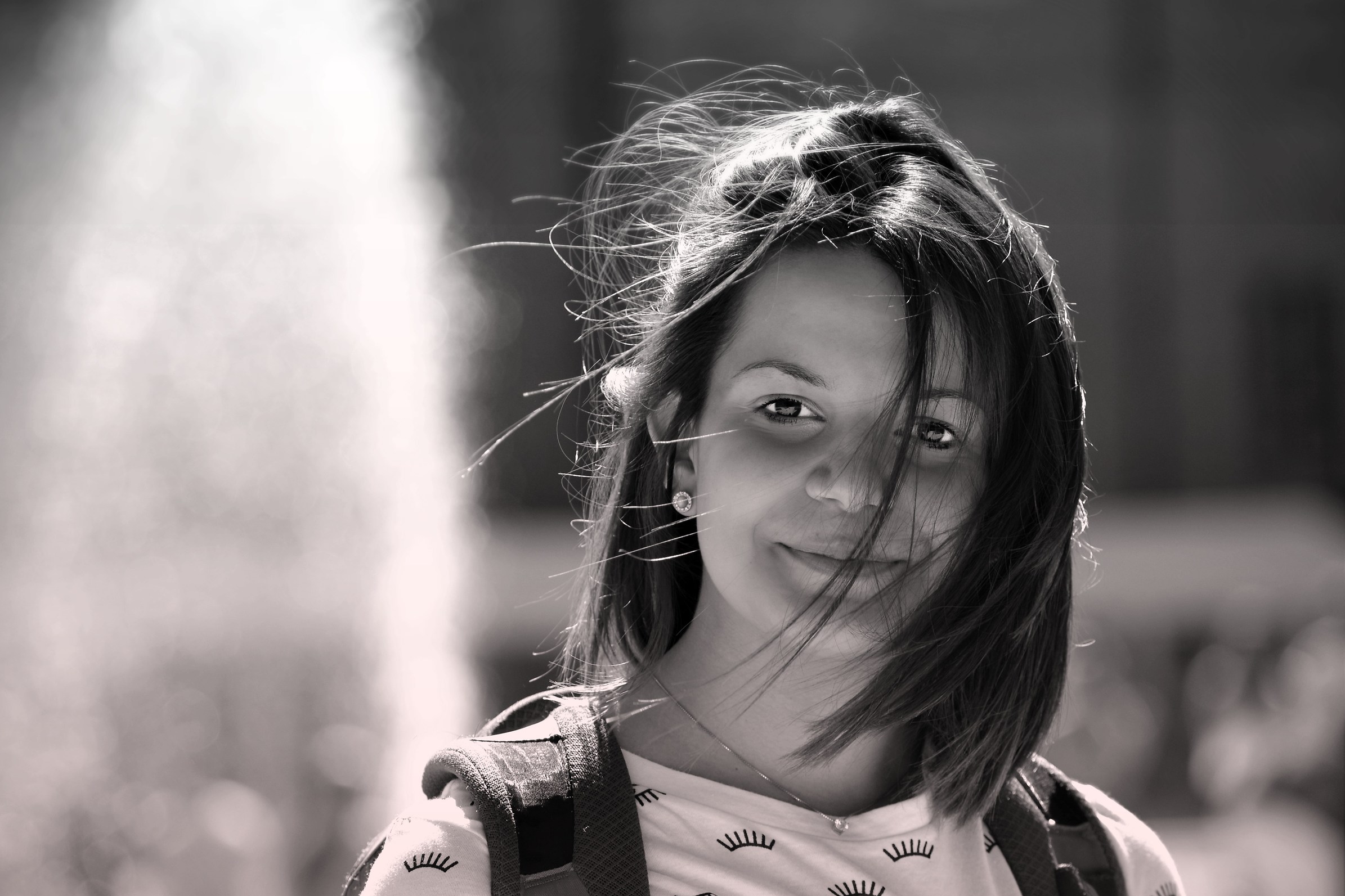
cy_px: 449
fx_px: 8723
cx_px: 671
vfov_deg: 5.9
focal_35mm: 234
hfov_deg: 8.8
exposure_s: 1/500
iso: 220
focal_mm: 155
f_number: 5.6
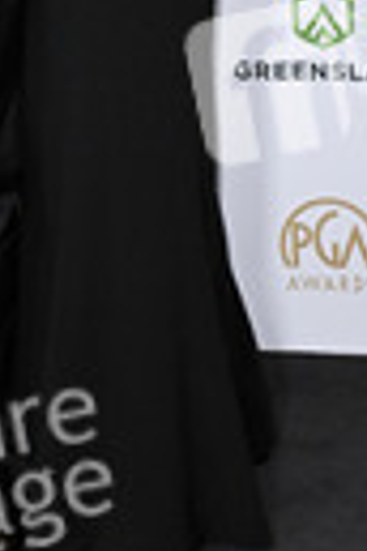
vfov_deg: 15.4
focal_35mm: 127
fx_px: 1942
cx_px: 17
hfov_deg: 10.7
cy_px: -149
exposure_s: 1/320
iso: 2000
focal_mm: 41
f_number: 5.6
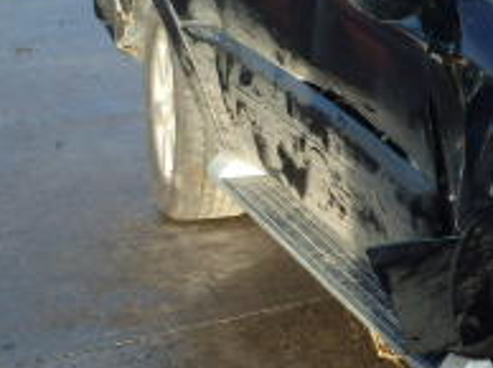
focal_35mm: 99
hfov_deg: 18.0
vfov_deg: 14.9
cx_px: 706
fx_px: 1408
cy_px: 129
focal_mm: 5.4
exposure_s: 1/250
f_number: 4.1
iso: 125
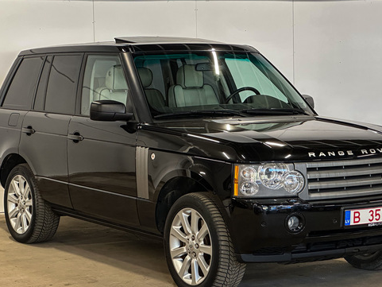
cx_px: 208
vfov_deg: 15.4
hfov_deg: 20.4
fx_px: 1060
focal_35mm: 96
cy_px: 142
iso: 250
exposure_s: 1/50
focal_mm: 9
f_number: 2.8
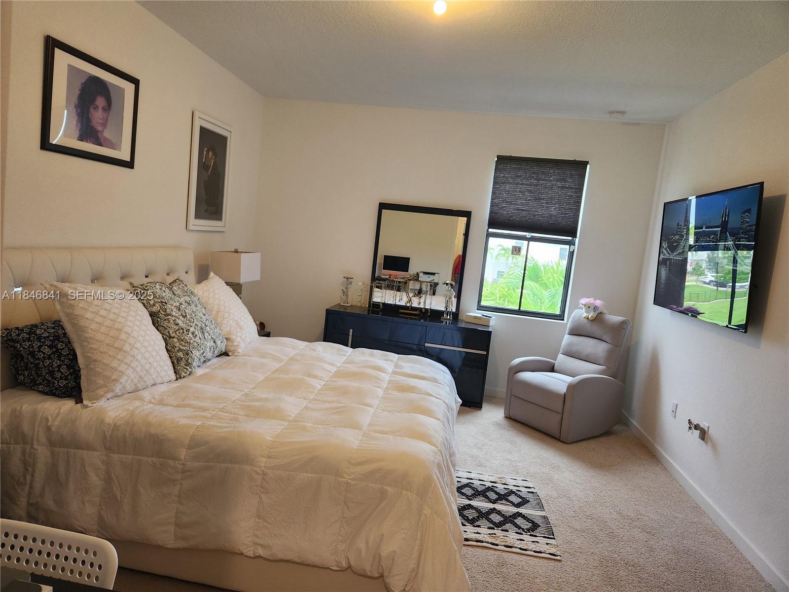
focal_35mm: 23
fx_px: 524
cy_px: 296
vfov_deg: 58.9
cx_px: 394
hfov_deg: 73.9
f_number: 1.8
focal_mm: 5.4
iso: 250
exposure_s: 1/120
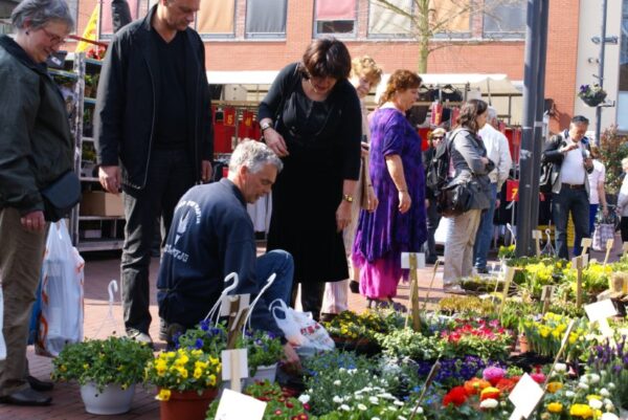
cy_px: 210
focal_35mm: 60
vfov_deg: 22.7
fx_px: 1047
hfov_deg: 33.4
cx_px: 314
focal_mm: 40
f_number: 6.3
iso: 100
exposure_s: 1/80
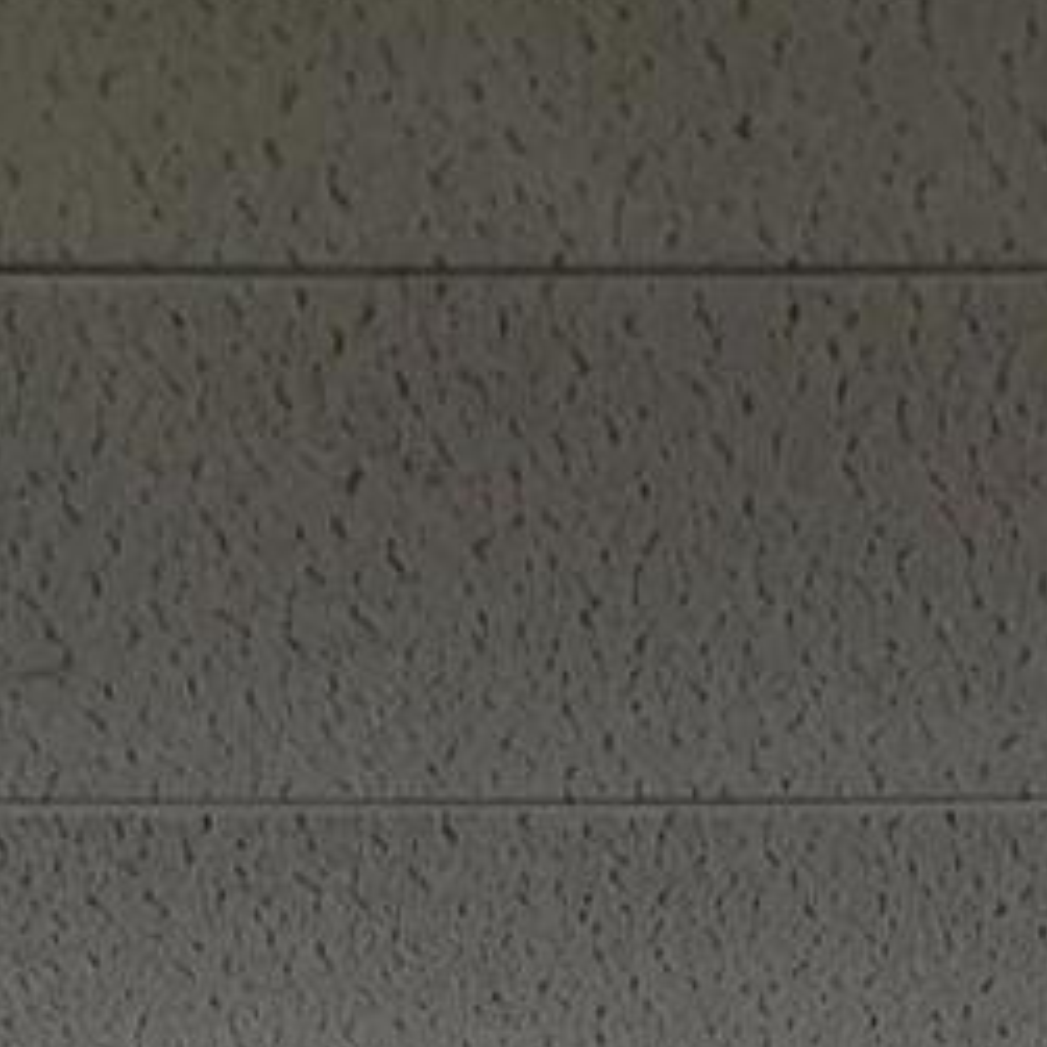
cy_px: 2907
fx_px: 5680
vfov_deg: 9.0
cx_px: 1193
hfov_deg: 10.4
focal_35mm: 166
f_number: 1.7
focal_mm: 6.3
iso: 125
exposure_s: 1/60
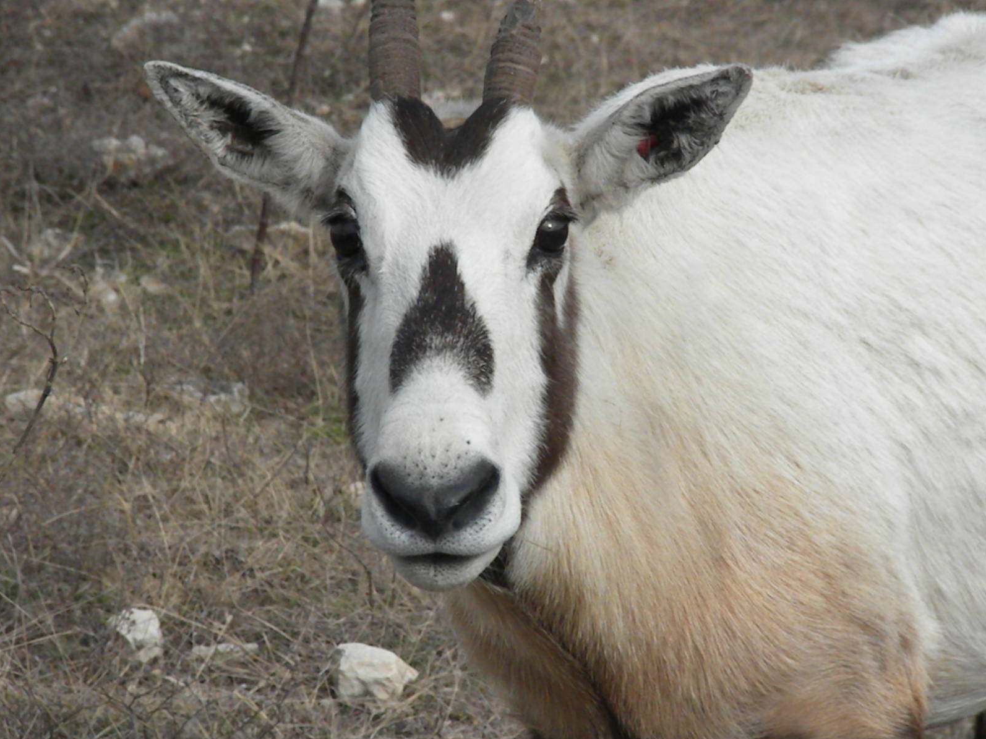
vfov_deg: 5.7
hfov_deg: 7.6
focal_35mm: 261
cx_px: 493
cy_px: 370
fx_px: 7433
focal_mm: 46.2
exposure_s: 1/385
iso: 640
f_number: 14
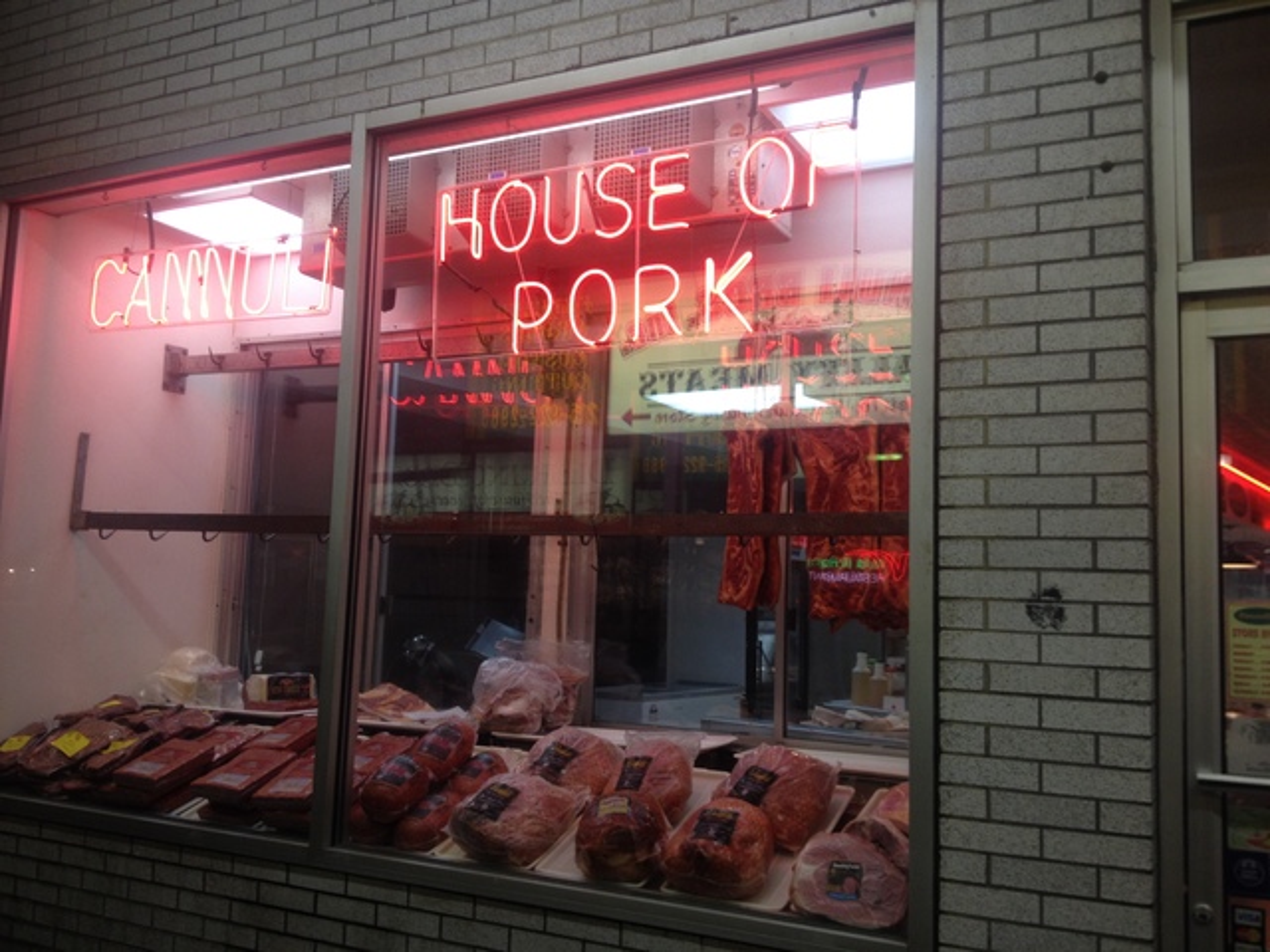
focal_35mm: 35
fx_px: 1284
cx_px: 635
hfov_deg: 52.6
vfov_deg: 40.7
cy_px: 476
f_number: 2.4
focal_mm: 4.28
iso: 50
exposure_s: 1/40
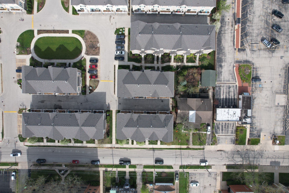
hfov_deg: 78.6
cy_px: 96
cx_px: 144
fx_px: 177
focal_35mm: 22
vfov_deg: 57.2
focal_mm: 8.38
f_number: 2.8
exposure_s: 1/1250
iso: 100
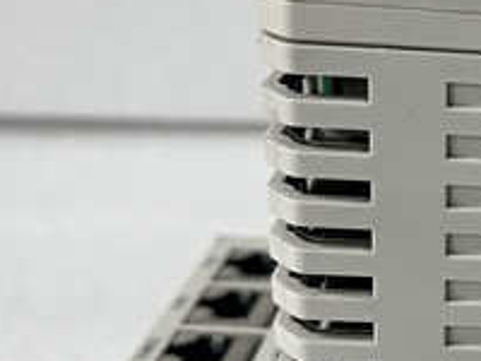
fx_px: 1084
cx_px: 623
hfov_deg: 22.4
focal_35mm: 78
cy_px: 202
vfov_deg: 18.9
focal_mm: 5.1
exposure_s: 1/50
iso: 80
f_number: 1.6
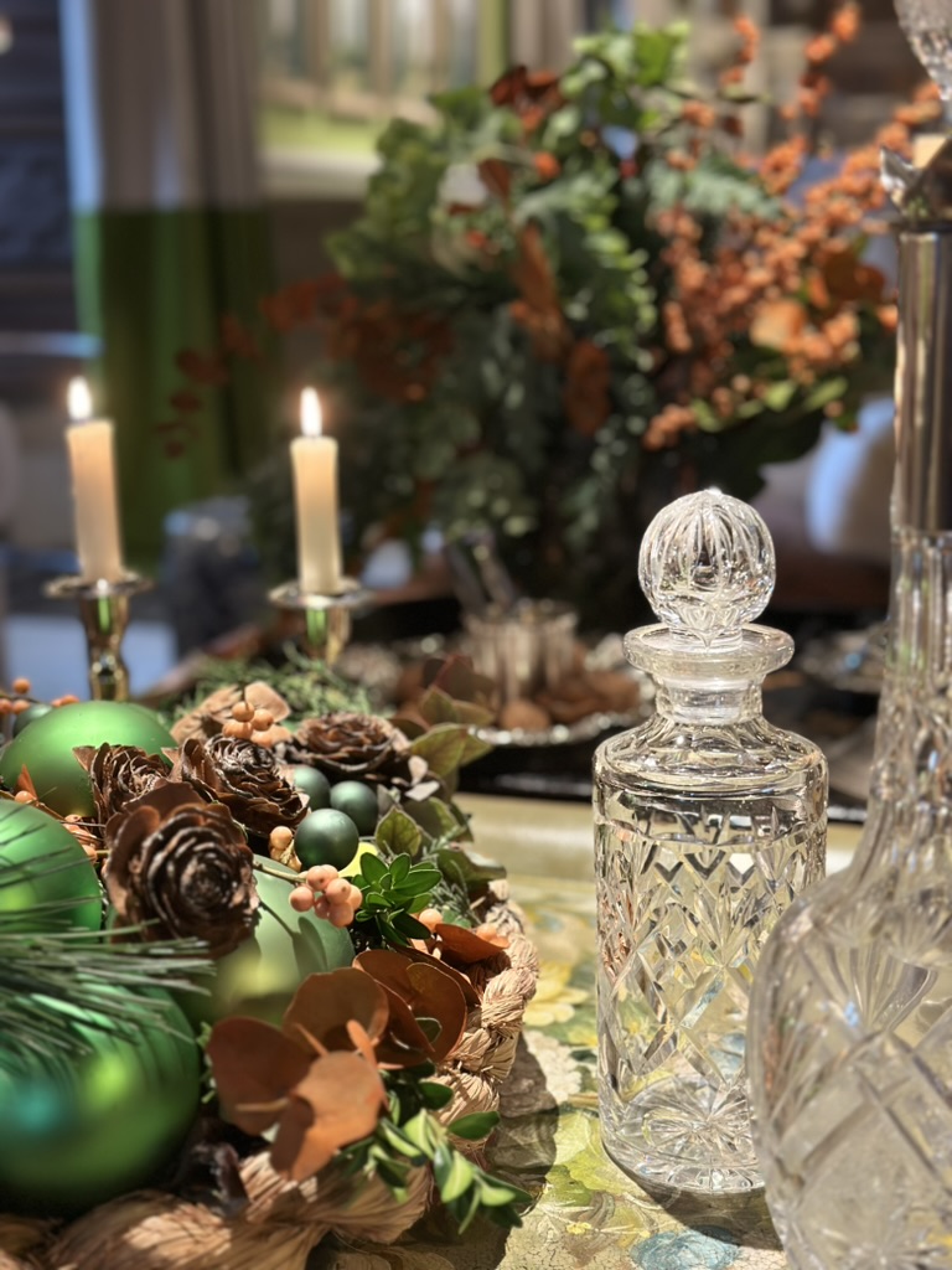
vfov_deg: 39.7
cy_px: 635
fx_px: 1760
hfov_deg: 30.3
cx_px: 476
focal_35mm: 48
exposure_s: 1/50
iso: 125
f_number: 1.78
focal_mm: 6.86
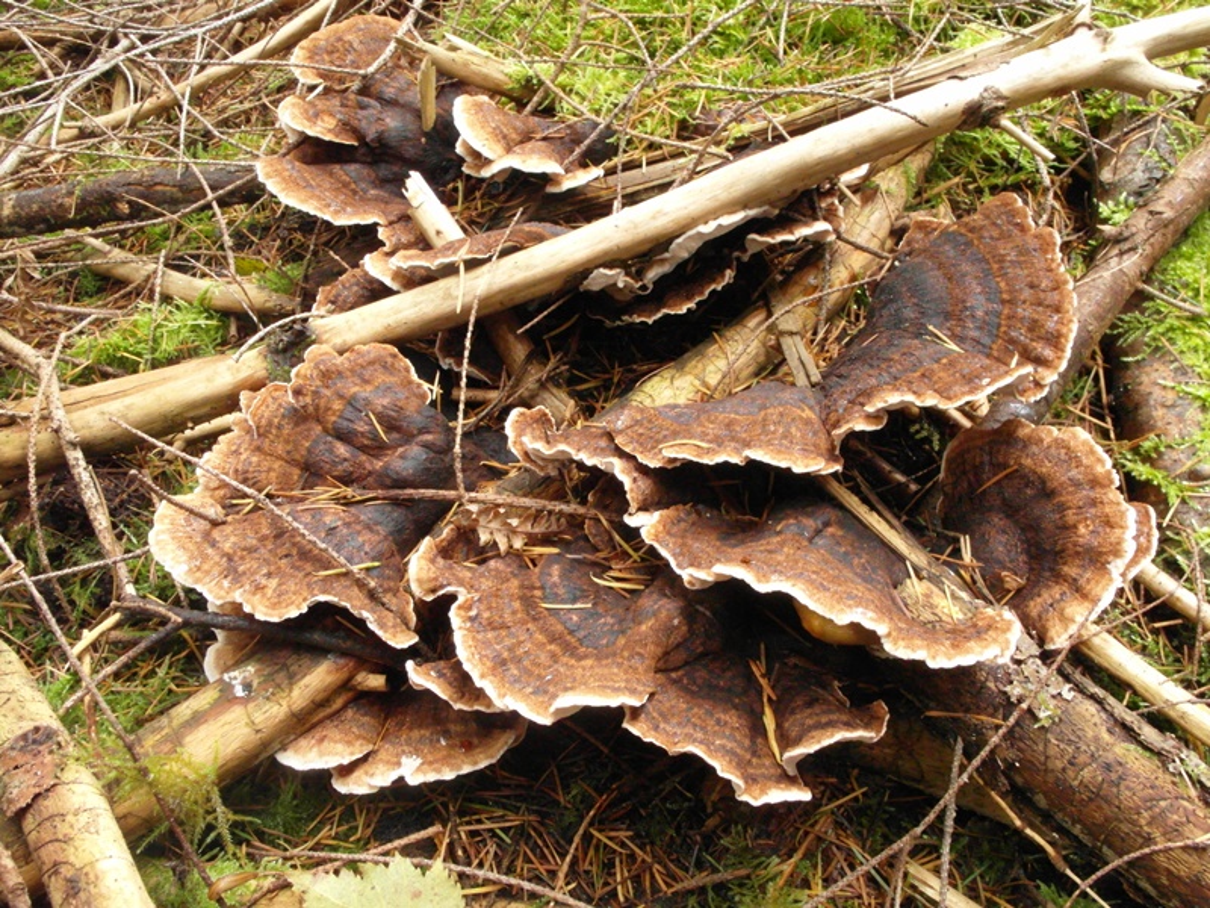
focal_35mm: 30
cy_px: 454
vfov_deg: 46.8
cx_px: 605
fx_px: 1049
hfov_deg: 60.0
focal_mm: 6.5
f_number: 7
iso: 800
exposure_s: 1/20
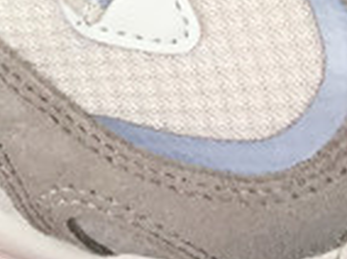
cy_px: -275
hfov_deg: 9.7
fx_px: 1971
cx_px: -193
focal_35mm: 197
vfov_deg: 7.2
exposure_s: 1/348
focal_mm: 3.3
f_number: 2.4
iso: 25
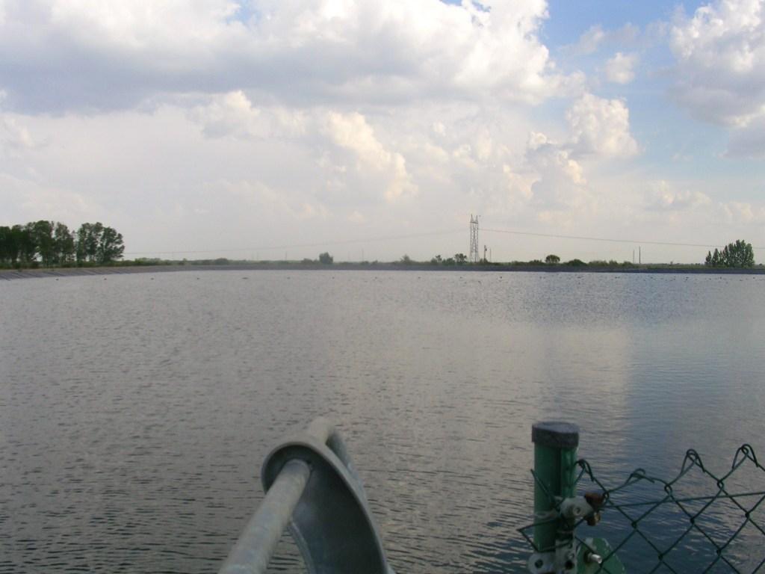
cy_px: 287
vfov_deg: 37.7
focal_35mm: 38
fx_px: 840
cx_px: 382
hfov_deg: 49.0
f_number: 5.6
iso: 50
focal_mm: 5.8
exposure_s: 1/283
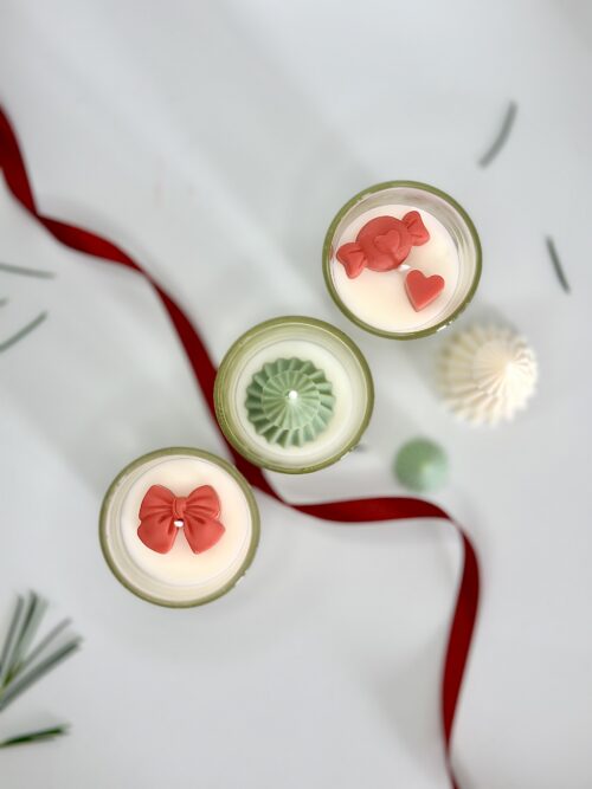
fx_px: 1095
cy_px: 394
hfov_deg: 30.3
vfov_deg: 39.7
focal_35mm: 48
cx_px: 296
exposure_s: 1/141
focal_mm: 6.86
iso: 64
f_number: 1.78
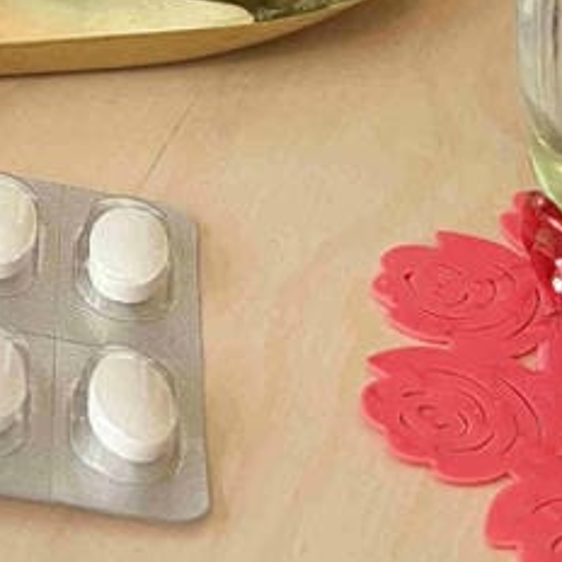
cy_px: -160
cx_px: -65
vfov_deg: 14.1
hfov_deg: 14.3
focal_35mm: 119
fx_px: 2186
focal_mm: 5.7
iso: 200
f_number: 1.5
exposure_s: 1/60
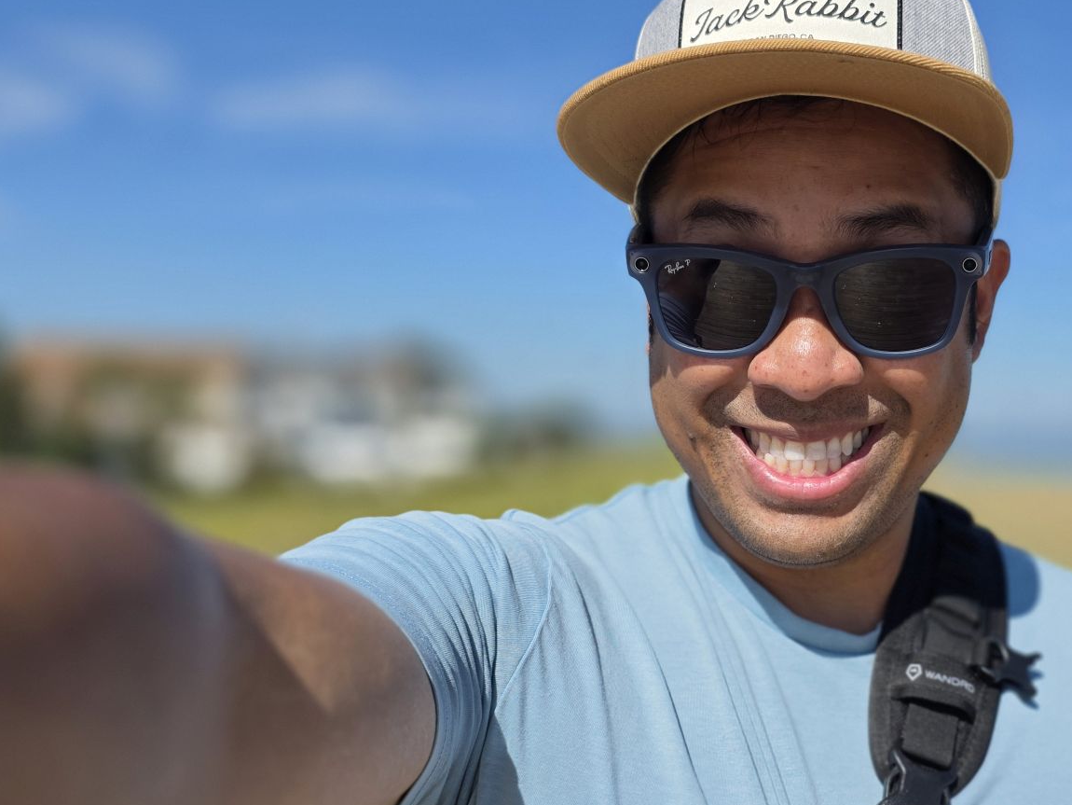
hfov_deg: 45.3
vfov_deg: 35.6
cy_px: 541
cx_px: 794
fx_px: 1239
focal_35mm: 40
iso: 80
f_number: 1.7
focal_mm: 6.3
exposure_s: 1/7061
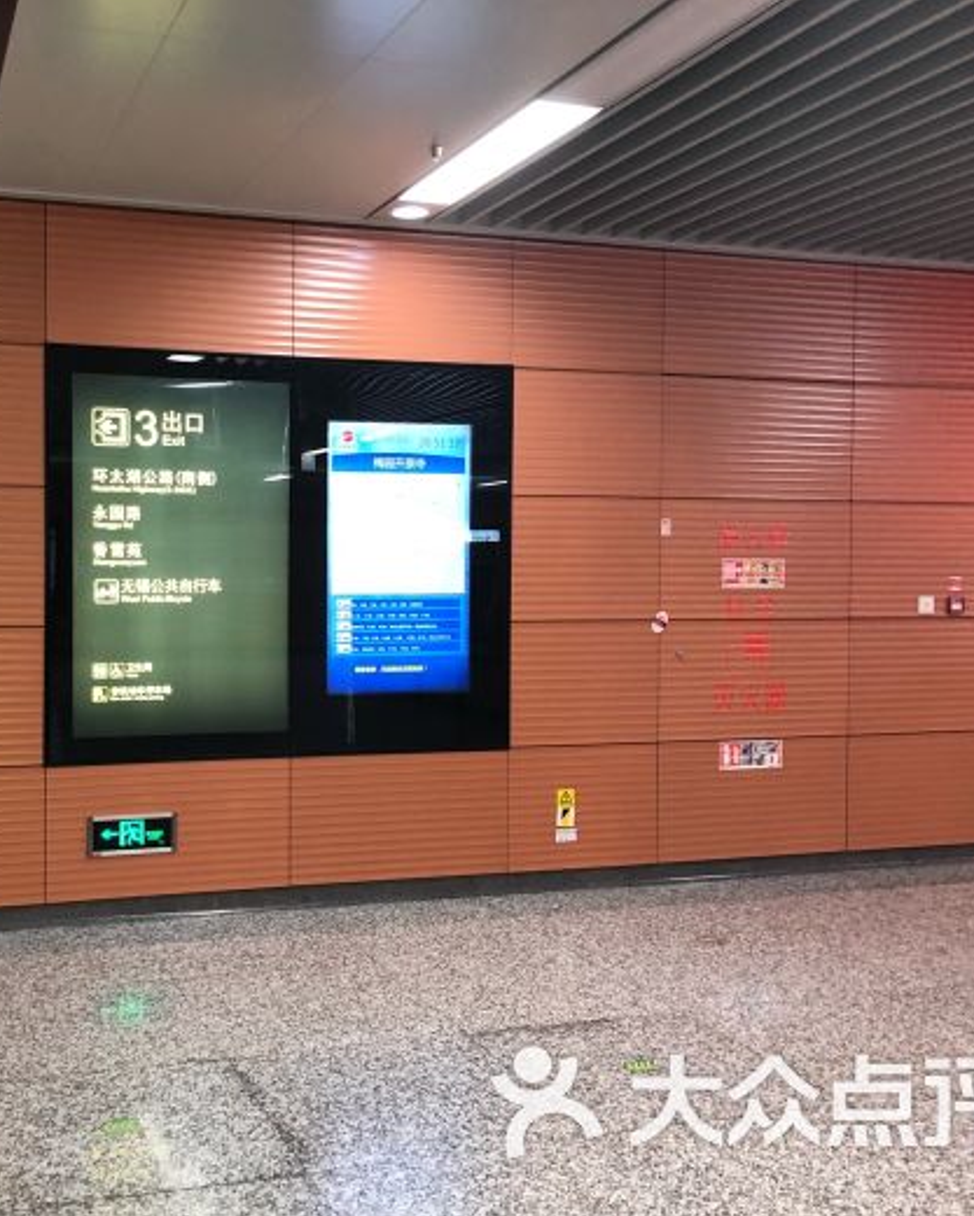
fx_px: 1369
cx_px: 259
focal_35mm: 38
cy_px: 610
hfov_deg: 38.3
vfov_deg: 47.9
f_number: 1.8
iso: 64
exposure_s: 1/17
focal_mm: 3.99
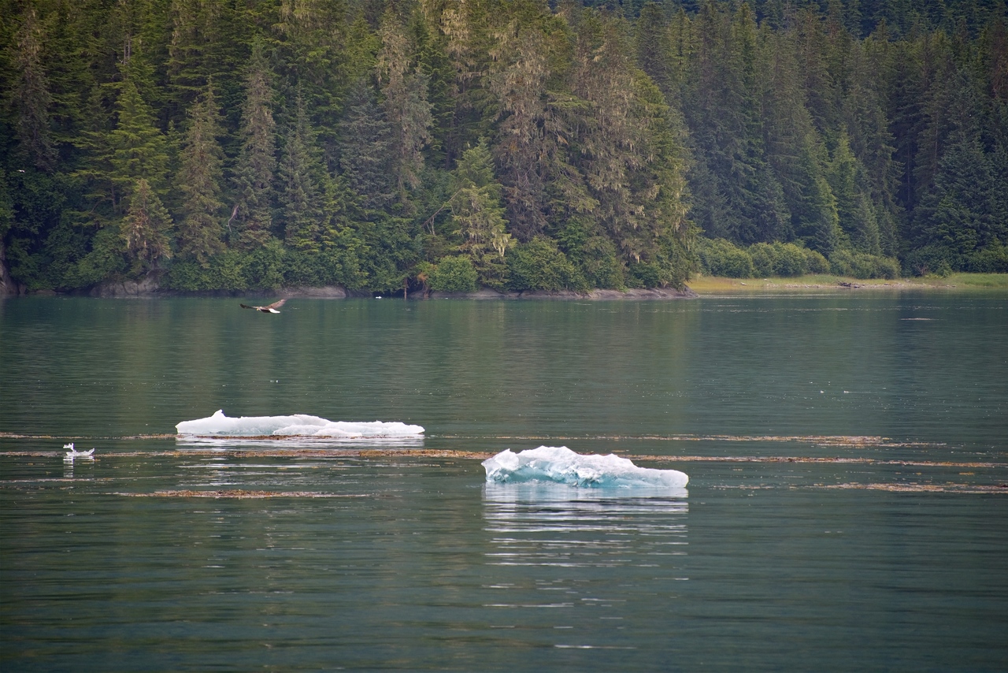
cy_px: 336
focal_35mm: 300
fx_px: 8401
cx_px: 504
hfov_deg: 6.9
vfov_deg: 4.6
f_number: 5.6
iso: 500
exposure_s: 1/640
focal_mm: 300
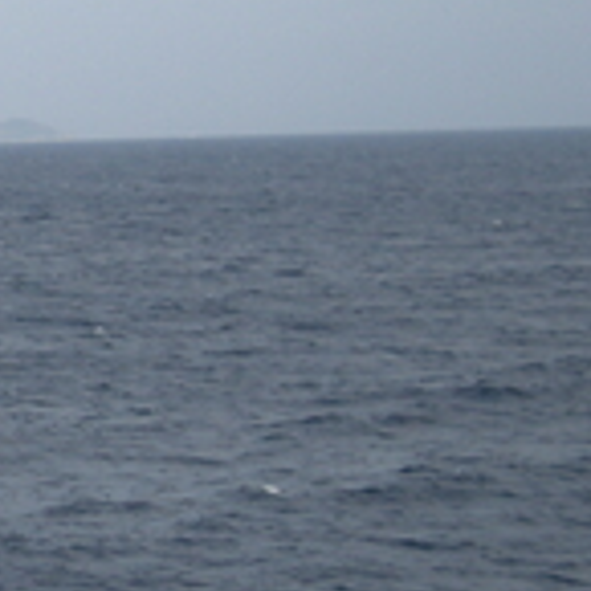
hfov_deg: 11.4
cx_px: -436
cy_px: 293
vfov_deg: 12.1
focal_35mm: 144
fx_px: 2781
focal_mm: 7.9
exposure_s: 1/926
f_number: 2.8
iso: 64
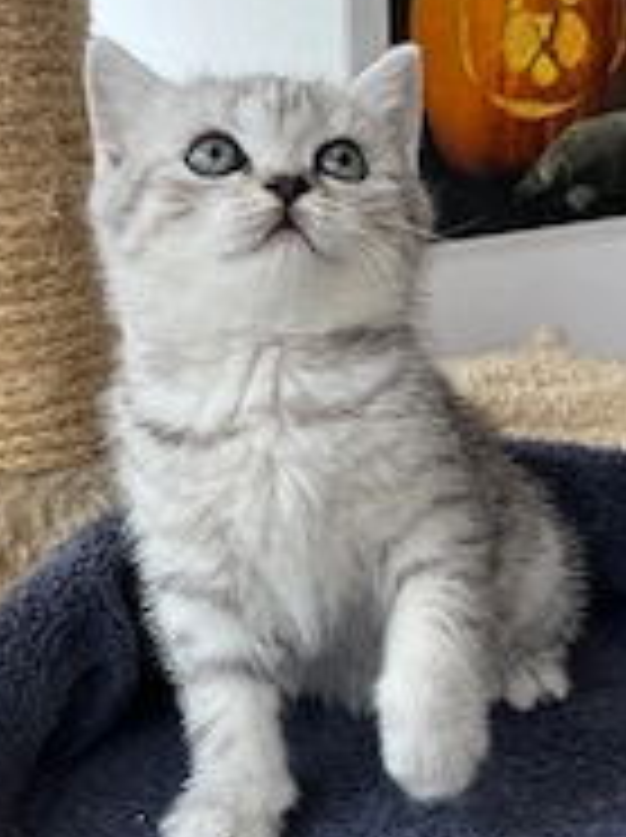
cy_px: 432
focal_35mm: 56
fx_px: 1353
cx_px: 459
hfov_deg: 25.8
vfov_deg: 34.4
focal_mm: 5.1
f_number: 1.6
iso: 125
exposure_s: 1/60
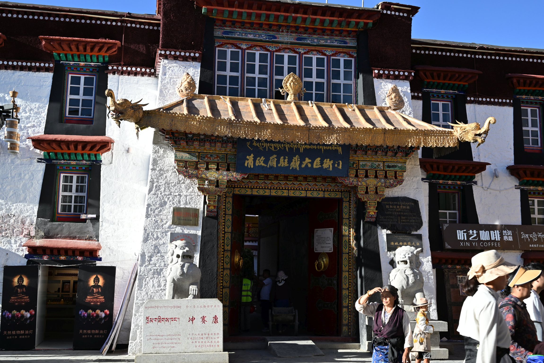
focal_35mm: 40
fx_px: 605
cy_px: 182
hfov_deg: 48.4
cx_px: 272
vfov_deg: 33.4
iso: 200
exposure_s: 1/125
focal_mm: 40
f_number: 11
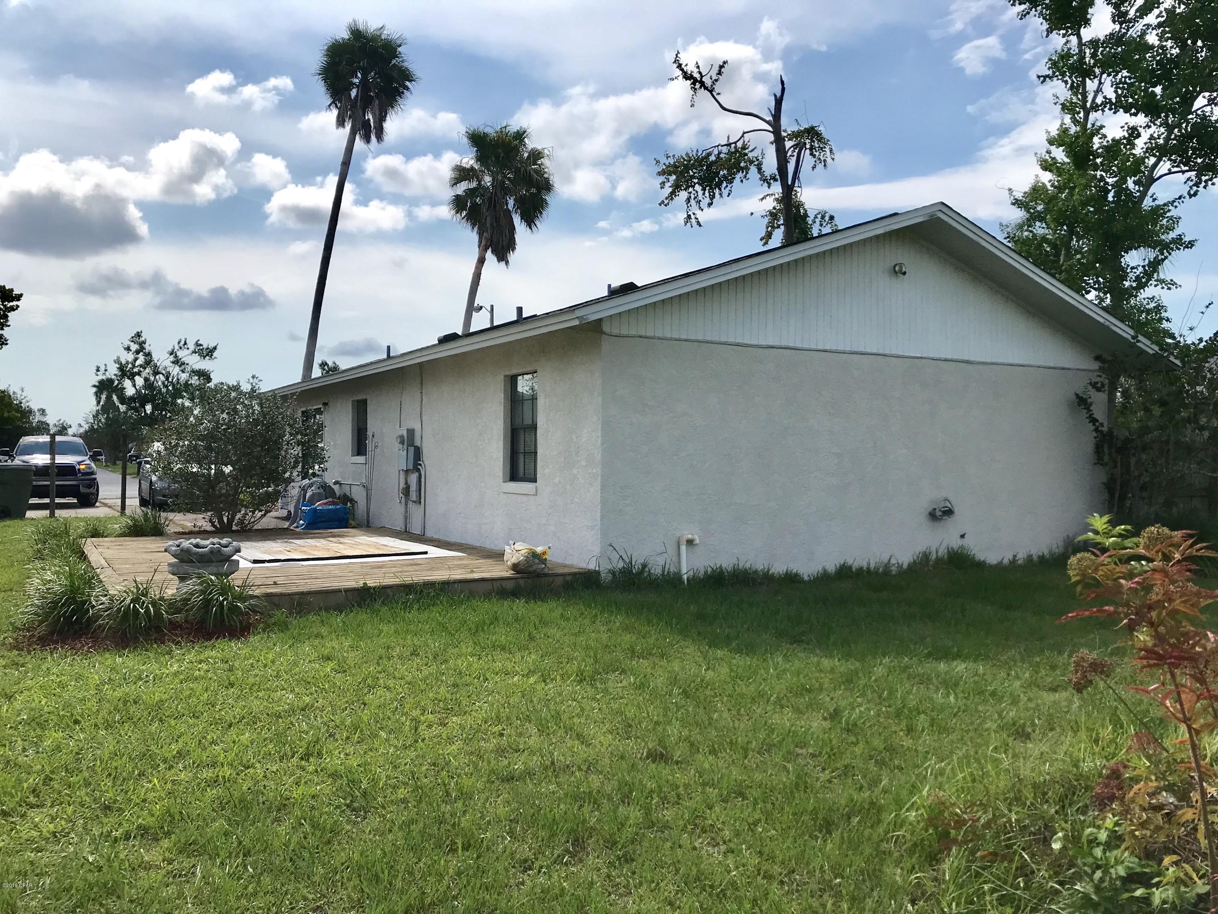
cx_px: 609
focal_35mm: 28
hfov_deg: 63.4
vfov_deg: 49.7
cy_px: 457
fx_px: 985
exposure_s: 1/4566
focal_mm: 3.99
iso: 20
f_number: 1.8
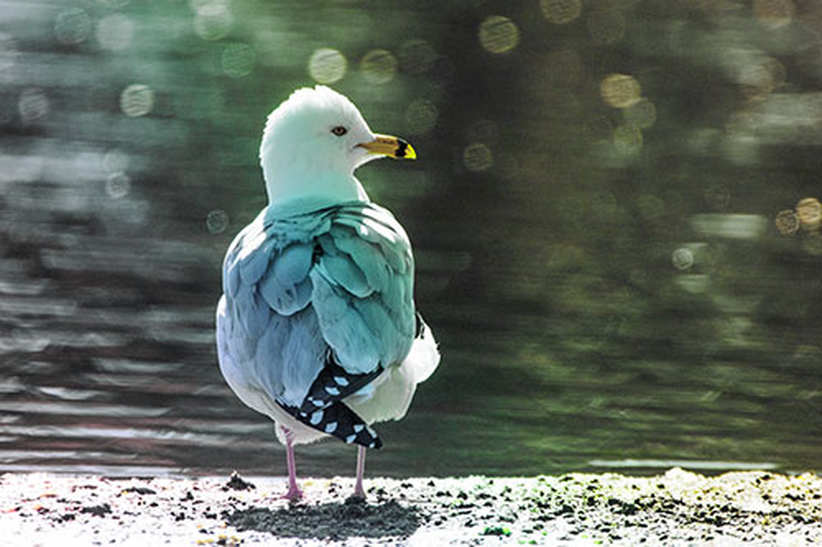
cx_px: 411
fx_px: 27389
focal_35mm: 1200
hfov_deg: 1.7
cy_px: 274
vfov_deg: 1.1
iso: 1250
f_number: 13
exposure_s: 1/2500
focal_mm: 1200
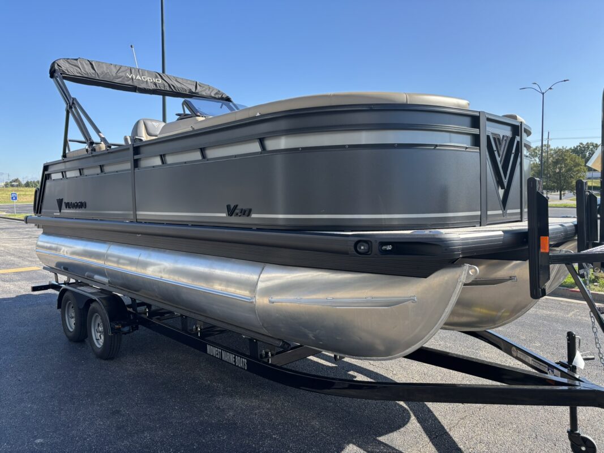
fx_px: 454
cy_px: 226
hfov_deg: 67.3
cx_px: 302
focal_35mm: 26
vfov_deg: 53.1
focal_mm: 5.96
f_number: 1.6
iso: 50
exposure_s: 1/1178
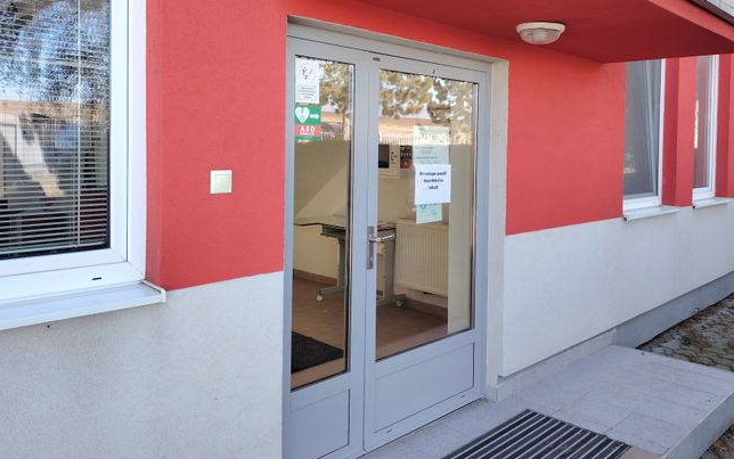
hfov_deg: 62.8
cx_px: 384
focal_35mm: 30
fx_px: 600
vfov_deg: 41.5
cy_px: 169
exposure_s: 1/100
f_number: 1.75
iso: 148
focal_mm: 5.25
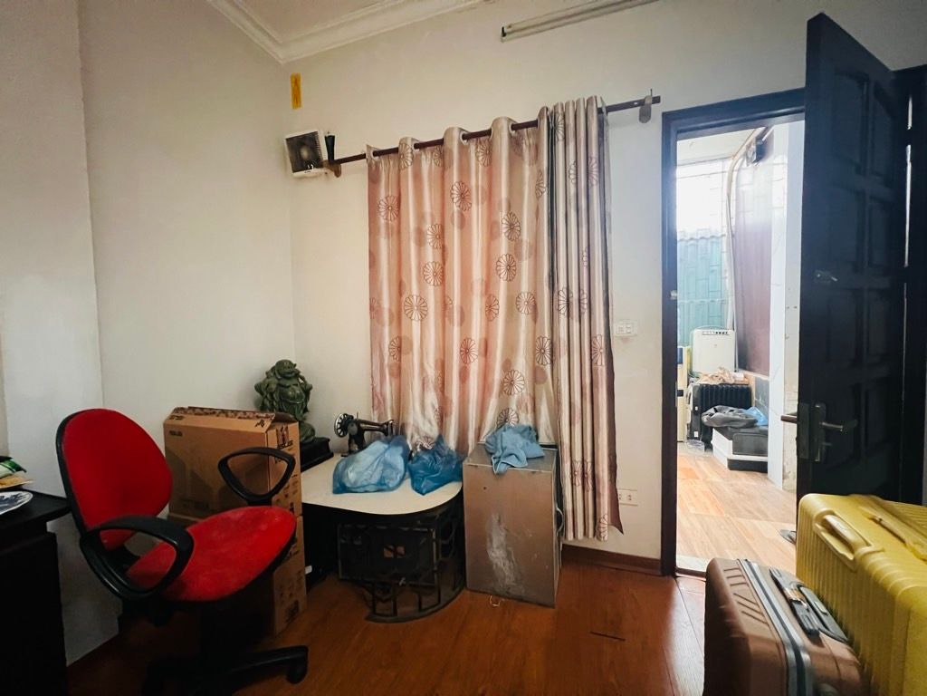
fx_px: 348
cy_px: 348
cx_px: 464
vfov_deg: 89.9
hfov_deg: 106.2
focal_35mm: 13
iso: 1000
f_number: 1.8
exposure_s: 1/33
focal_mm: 1.57
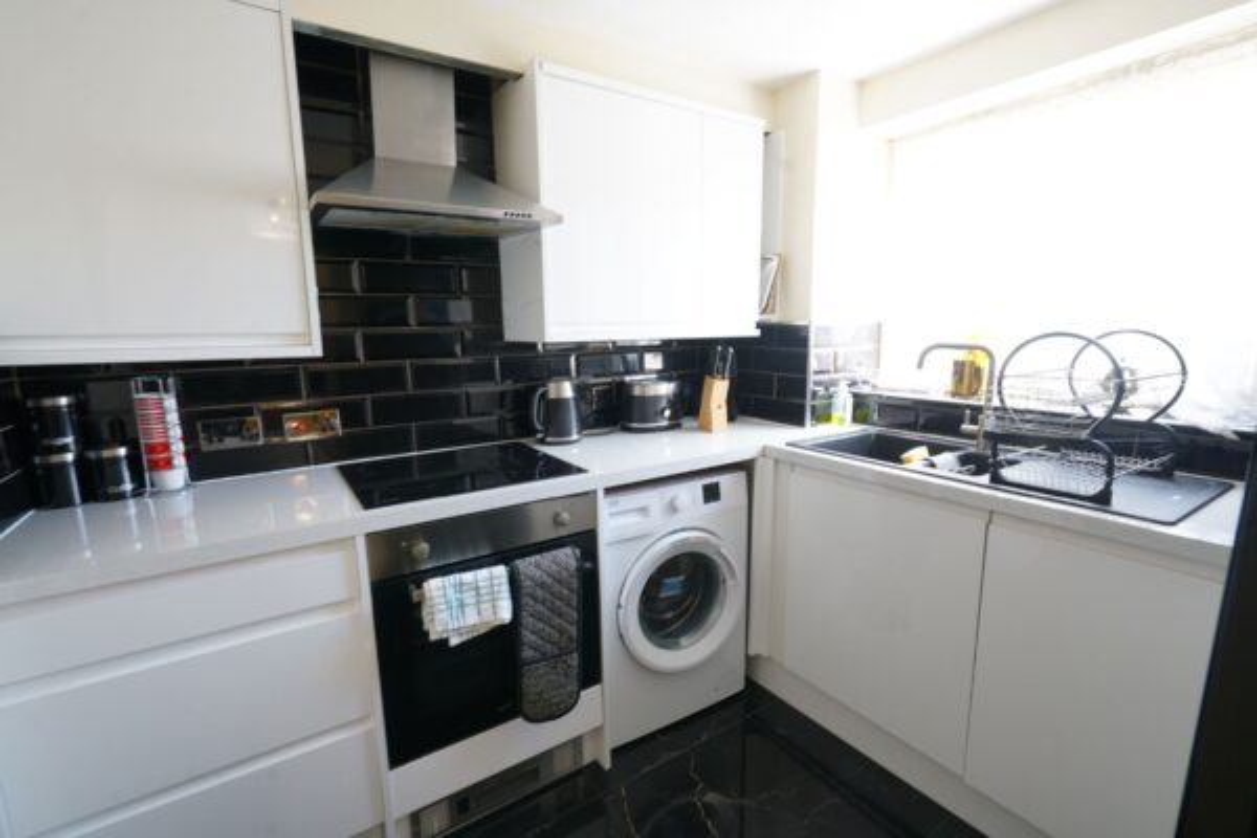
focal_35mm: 16
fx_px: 559
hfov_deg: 96.7
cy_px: 419
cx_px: 628
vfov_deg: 73.7
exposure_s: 1/13
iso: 500
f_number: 8
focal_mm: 16
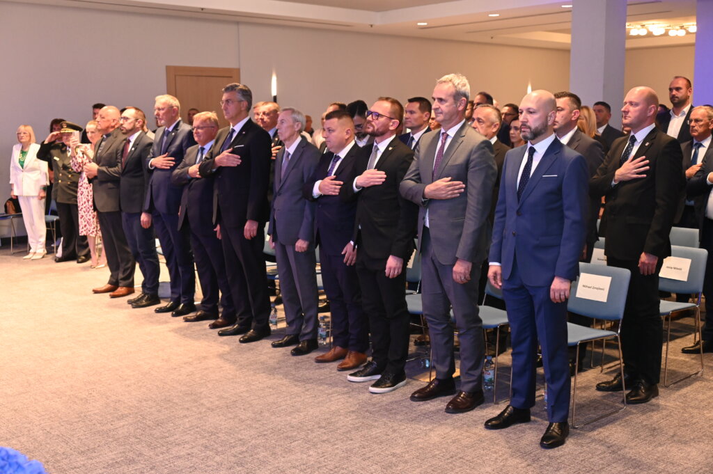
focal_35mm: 40
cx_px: 356
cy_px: 237
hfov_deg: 48.5
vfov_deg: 33.3
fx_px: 792
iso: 3600
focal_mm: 40
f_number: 5
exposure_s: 1/60
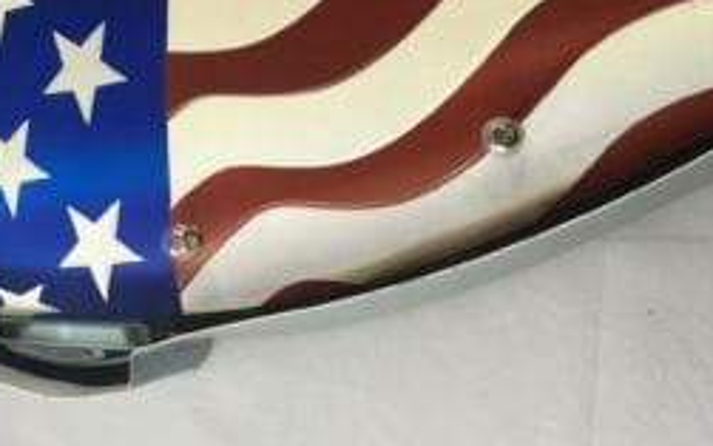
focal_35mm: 55
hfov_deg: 36.8
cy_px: 72
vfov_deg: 23.1
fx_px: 1069
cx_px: 403
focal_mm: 4.25
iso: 64
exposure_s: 1/100
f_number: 1.8
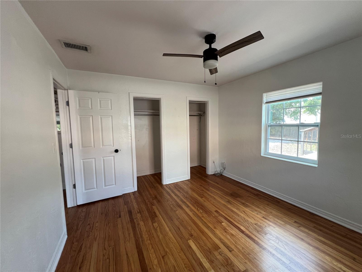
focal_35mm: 13
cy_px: 136
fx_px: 136
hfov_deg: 106.2
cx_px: 181
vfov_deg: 89.9
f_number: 1.8
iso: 160
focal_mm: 1.57
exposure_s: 1/99
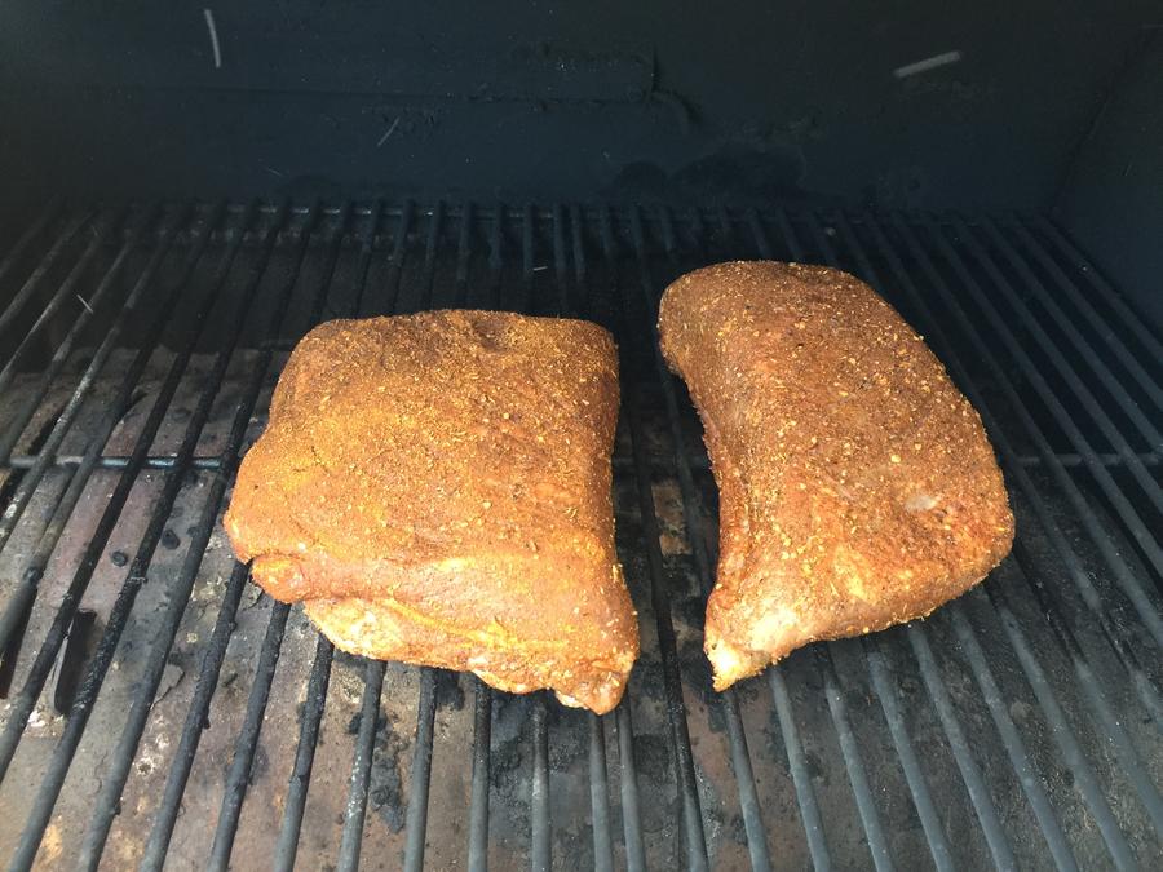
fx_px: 974
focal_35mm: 29
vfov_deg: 48.2
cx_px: 582
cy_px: 436
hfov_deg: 61.7
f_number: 2.2
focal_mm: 4.15
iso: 64
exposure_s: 1/15
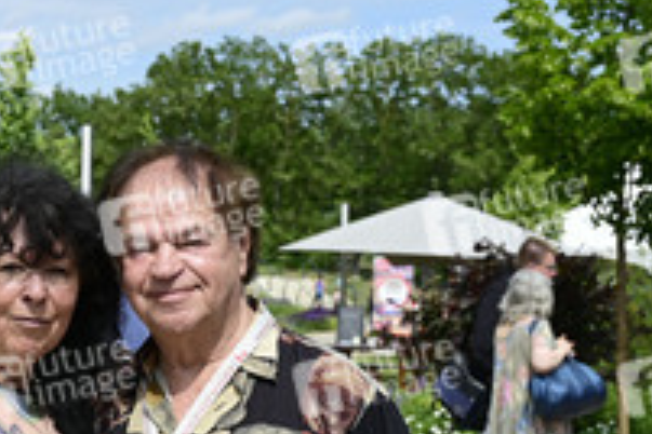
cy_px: 460
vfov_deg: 14.6
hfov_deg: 21.8
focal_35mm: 92
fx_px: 1666
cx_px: 96
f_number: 7.1
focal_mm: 41
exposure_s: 1/400
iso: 100
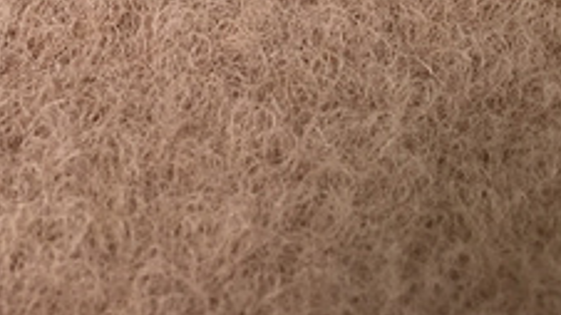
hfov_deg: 17.7
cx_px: -206
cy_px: -404
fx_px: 1666
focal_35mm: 112
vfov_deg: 9.7
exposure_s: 1/100
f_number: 2.2
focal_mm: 4.15
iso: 25
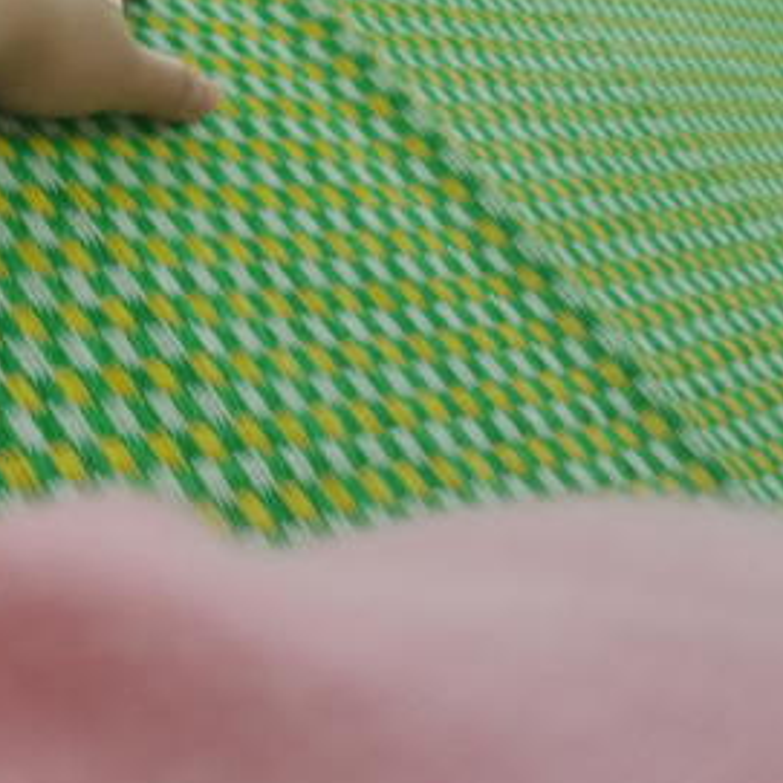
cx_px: -84
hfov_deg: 22.3
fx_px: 1868
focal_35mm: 73
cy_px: -17
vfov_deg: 22.7
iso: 289
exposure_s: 1/33.3
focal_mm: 4.05
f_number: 1.8
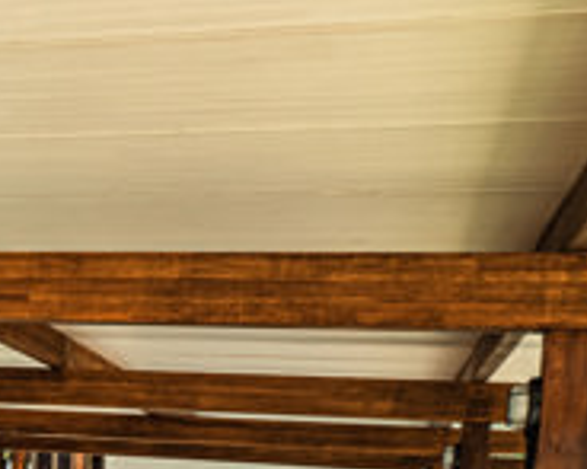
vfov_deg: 15.8
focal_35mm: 88
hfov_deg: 17.7
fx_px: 1528
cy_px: 742
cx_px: -456
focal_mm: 12.29
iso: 100
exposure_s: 1/40
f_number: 2.8
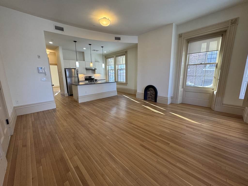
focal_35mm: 14
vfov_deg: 85.7
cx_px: 124
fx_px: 100
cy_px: 93
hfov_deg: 102.1
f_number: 2.2
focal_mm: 2.22
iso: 160
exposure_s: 1/120
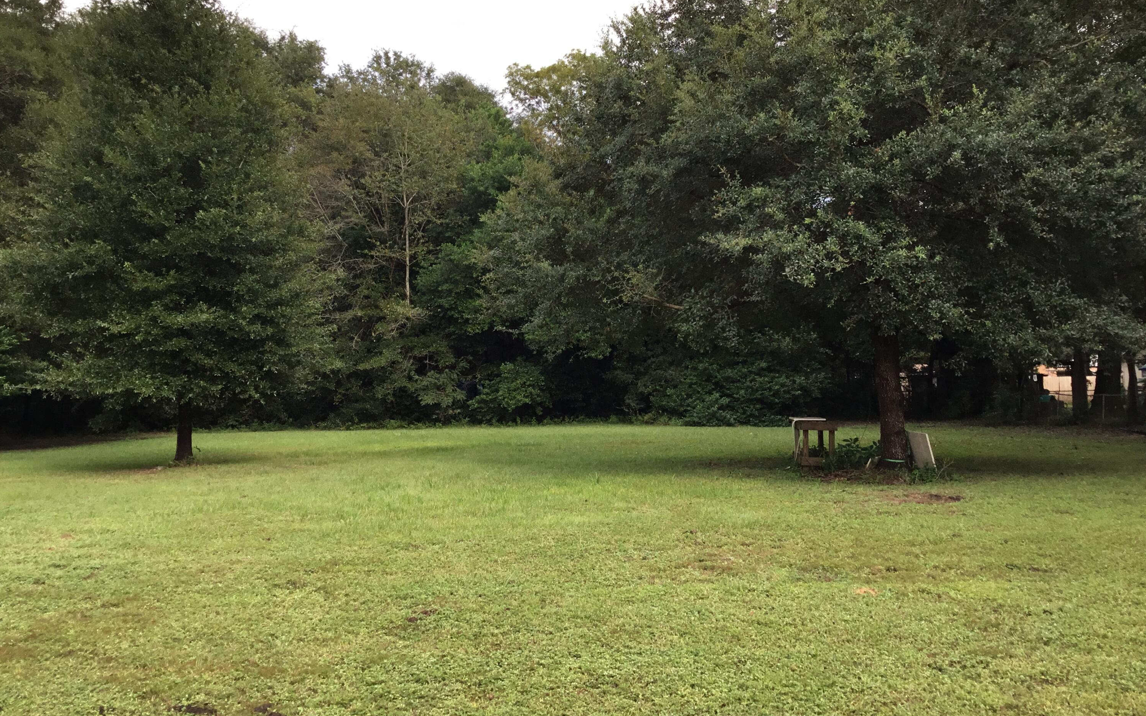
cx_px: 572
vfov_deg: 38.3
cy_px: 325
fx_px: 1031
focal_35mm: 33
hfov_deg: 58.1
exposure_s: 1/341
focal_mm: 3.3
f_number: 2.4
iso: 25
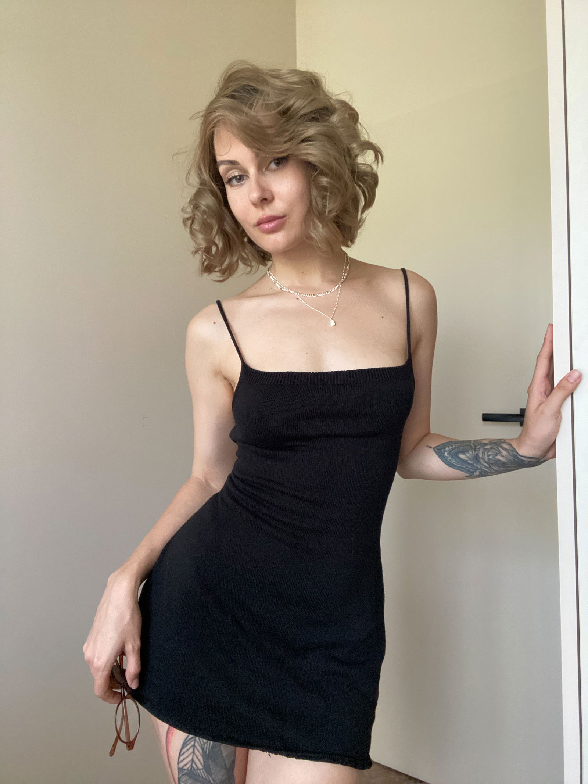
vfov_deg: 73.9
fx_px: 521
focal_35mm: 23
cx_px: 294
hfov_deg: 58.9
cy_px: 392
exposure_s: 1/30
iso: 640
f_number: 2.2
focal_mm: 2.71
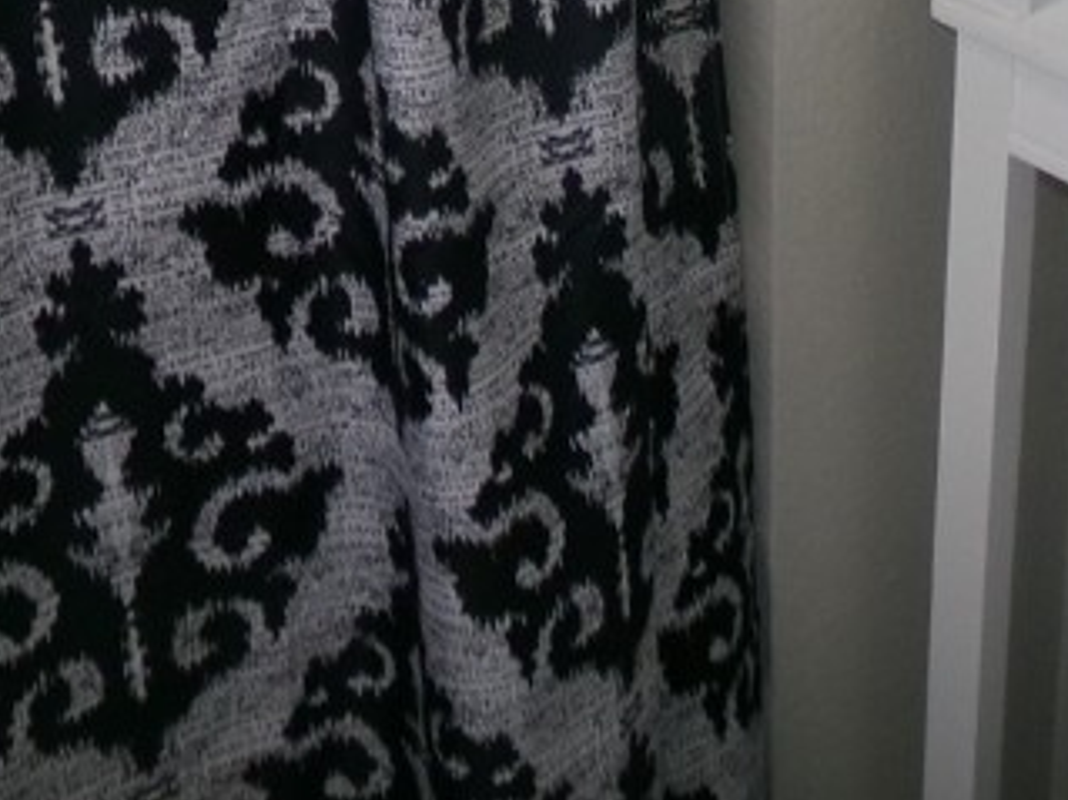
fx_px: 2375
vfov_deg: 17.7
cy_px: -295
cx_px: 793
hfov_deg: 25.1
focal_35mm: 77
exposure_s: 1/34
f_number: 3.7
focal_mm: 4.3
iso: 200
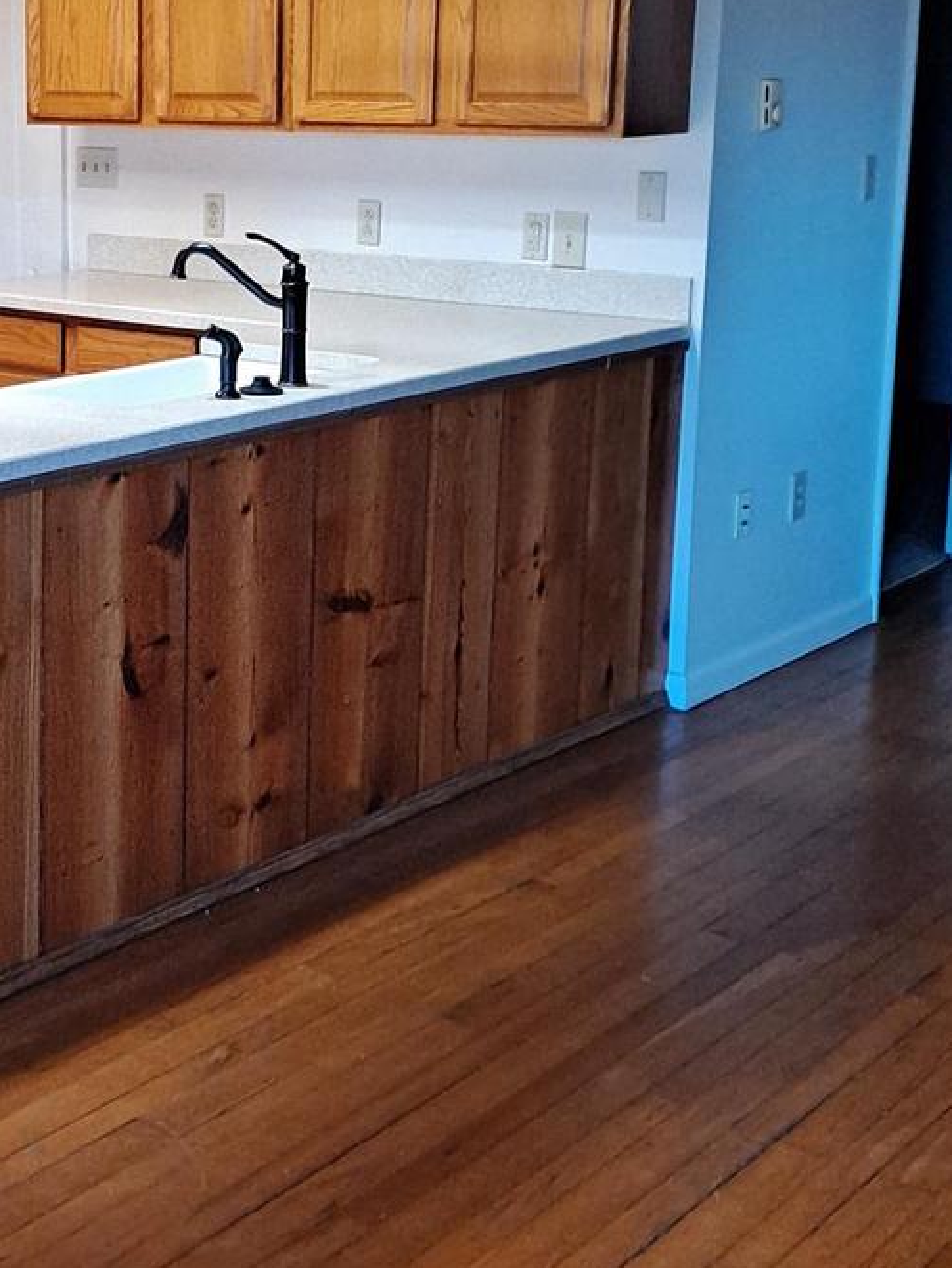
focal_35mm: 58
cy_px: 450
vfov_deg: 33.0
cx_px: -4
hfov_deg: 24.1
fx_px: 2125
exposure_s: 1/40
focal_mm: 4.6
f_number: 2
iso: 320
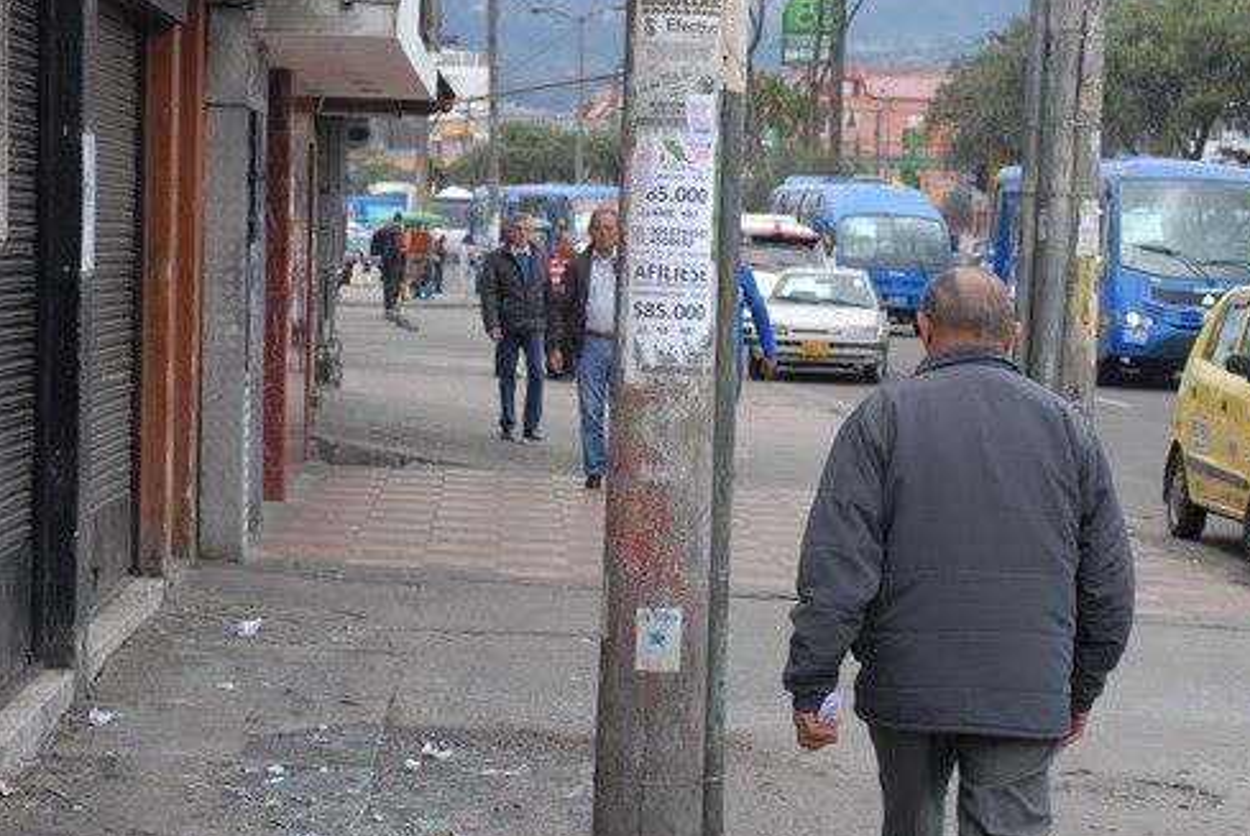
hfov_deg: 21.2
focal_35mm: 96
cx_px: 560
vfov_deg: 14.3
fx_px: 3336
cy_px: 513
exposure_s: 1/125
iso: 125
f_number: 7.1
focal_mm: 46
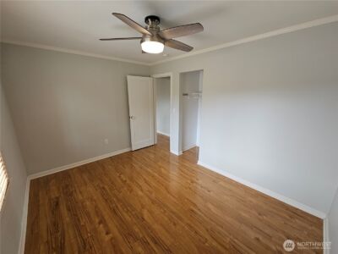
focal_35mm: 13
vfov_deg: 89.9
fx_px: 127
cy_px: 127
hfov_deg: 106.2
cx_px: 169
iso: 160
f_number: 2.2
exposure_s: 1/60
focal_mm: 2.2
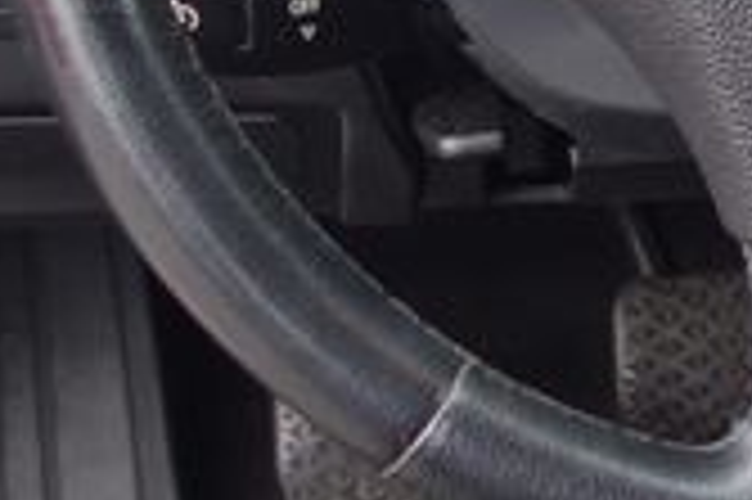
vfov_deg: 7.8
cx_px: 1427
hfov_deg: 11.0
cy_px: -255
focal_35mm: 172
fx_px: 3589
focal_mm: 10.4
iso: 125
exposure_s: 1/160
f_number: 2
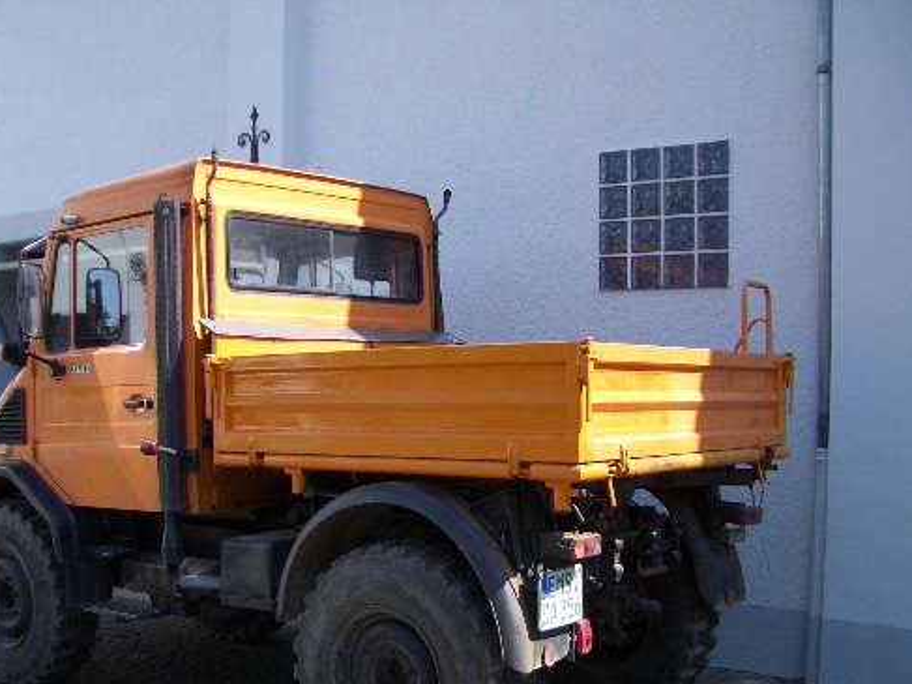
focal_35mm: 46
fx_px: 1212
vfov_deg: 31.3
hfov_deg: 41.1
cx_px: 365
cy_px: 448
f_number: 2.6
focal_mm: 5.8
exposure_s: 1/500
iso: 50
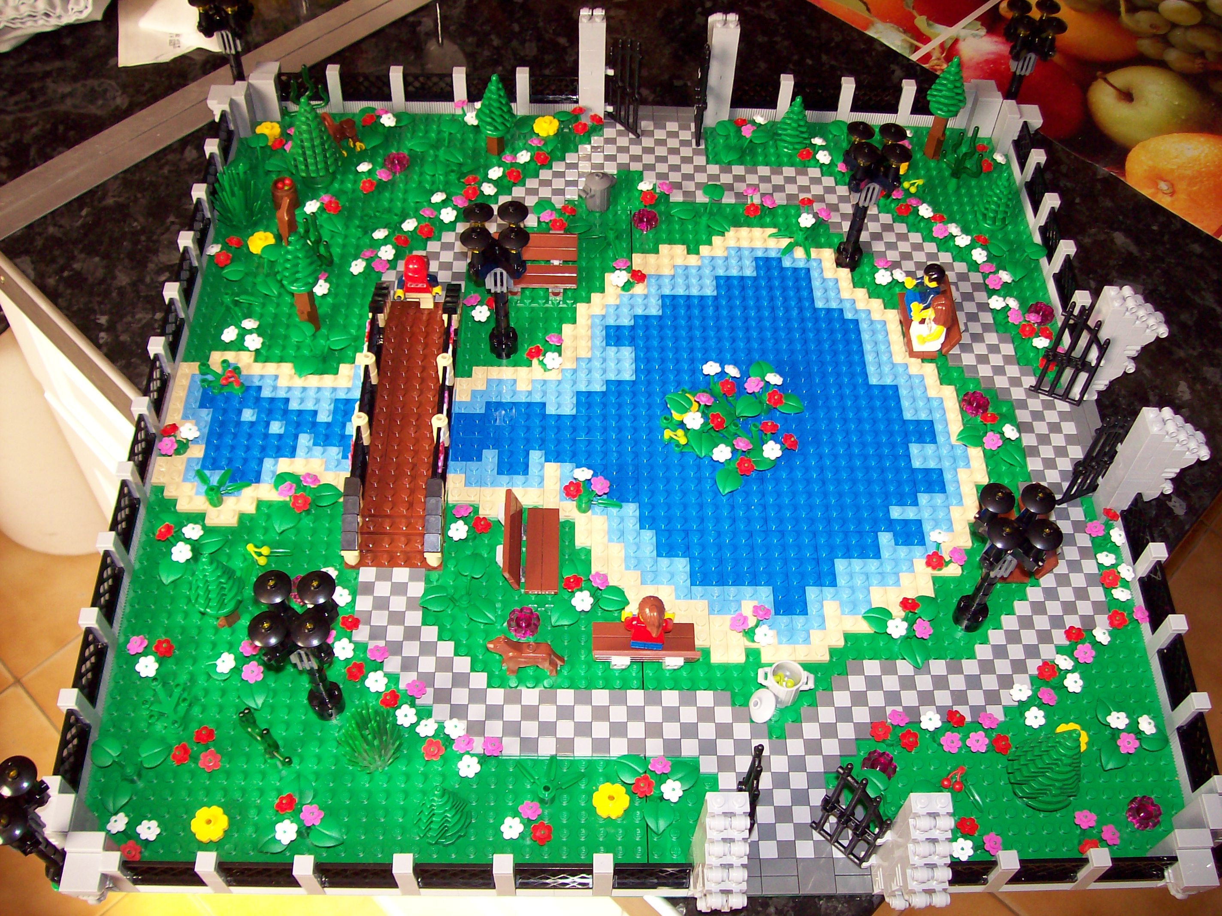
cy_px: 458
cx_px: 611
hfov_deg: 51.4
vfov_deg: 39.6
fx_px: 1270
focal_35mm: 36
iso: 80
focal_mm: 6
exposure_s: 1/64
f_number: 2.7
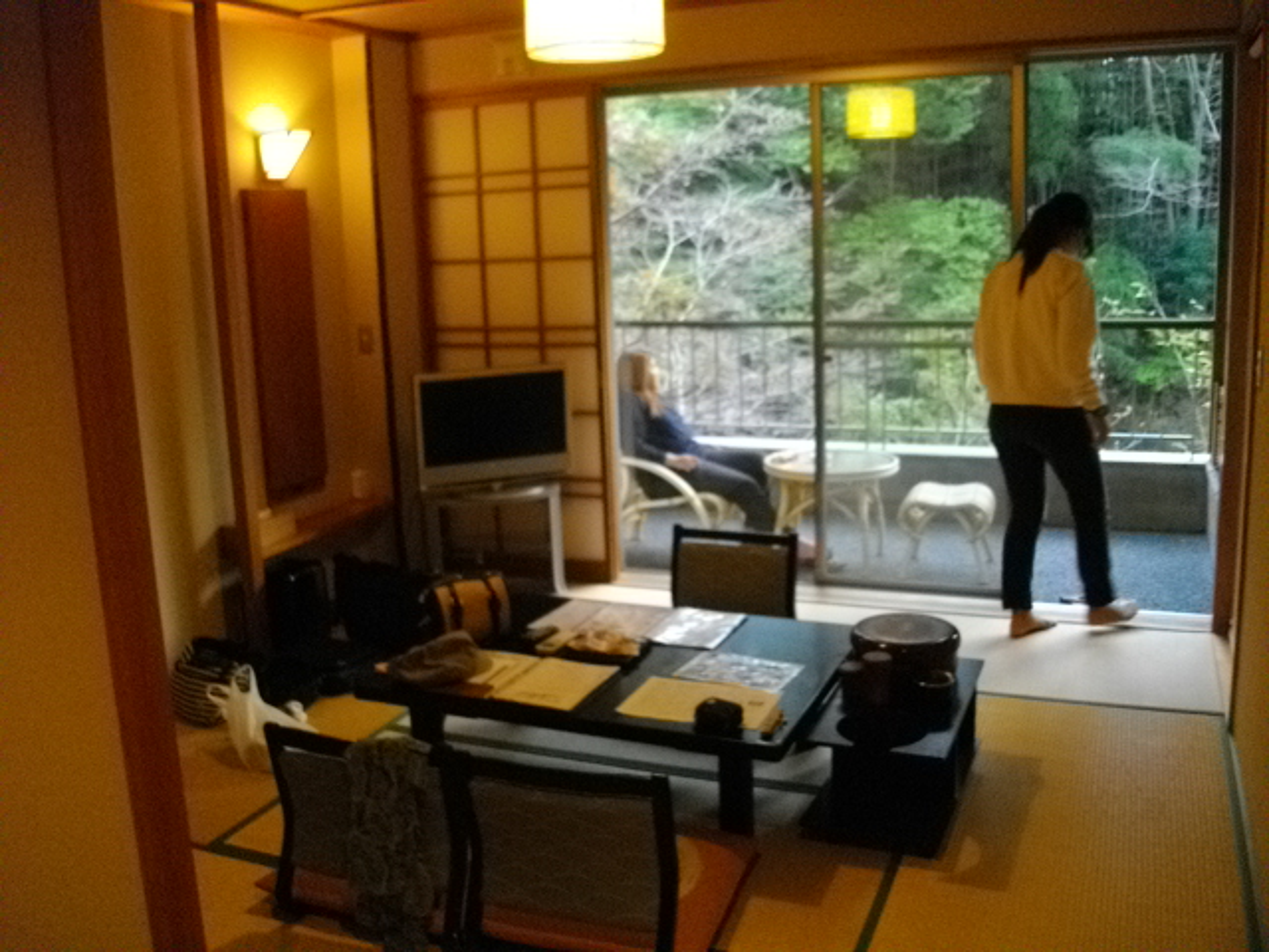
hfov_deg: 56.8
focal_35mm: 32
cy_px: 476
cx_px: 634
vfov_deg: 44.2
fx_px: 1173
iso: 577
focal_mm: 5.7
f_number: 2.9
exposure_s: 1/50
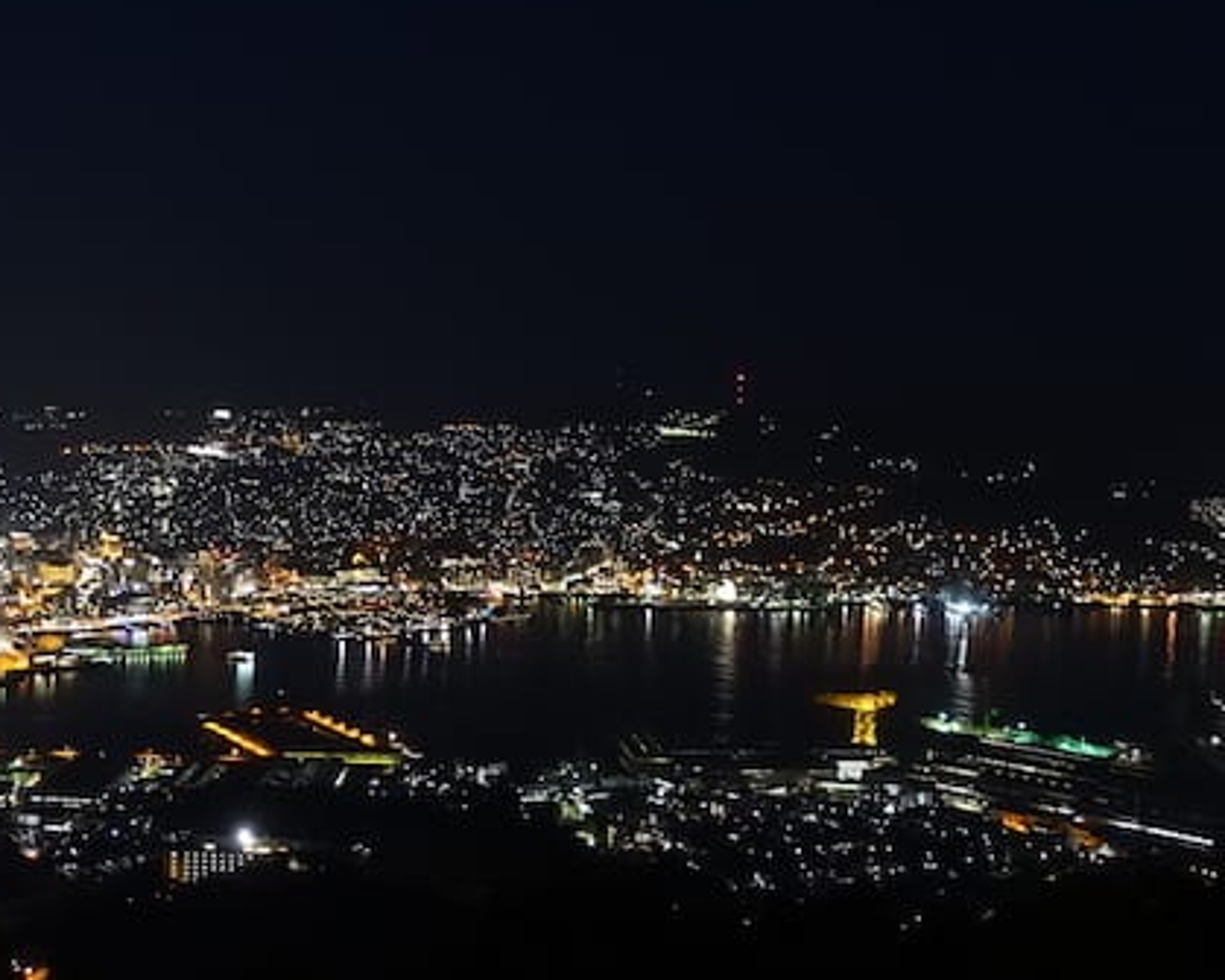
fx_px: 1559
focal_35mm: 43
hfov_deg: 42.4
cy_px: 508
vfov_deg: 34.9
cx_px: 430
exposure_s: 1/8
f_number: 1.8
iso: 1000
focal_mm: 8.8
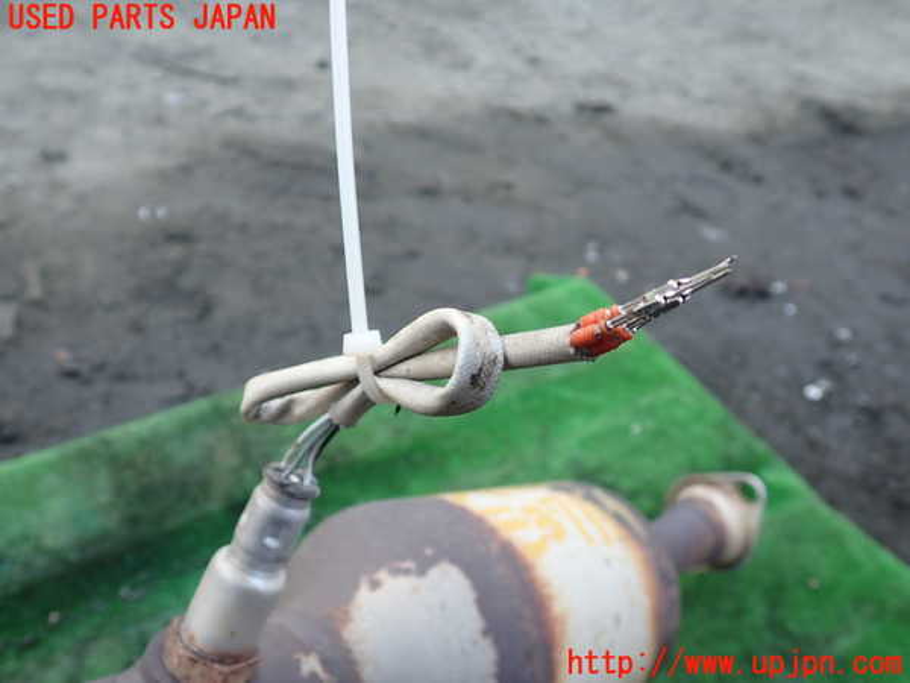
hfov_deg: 60.0
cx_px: 455
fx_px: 789
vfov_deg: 46.8
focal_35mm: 30
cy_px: 342
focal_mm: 5.4
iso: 100
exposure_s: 1/60
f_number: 2.3
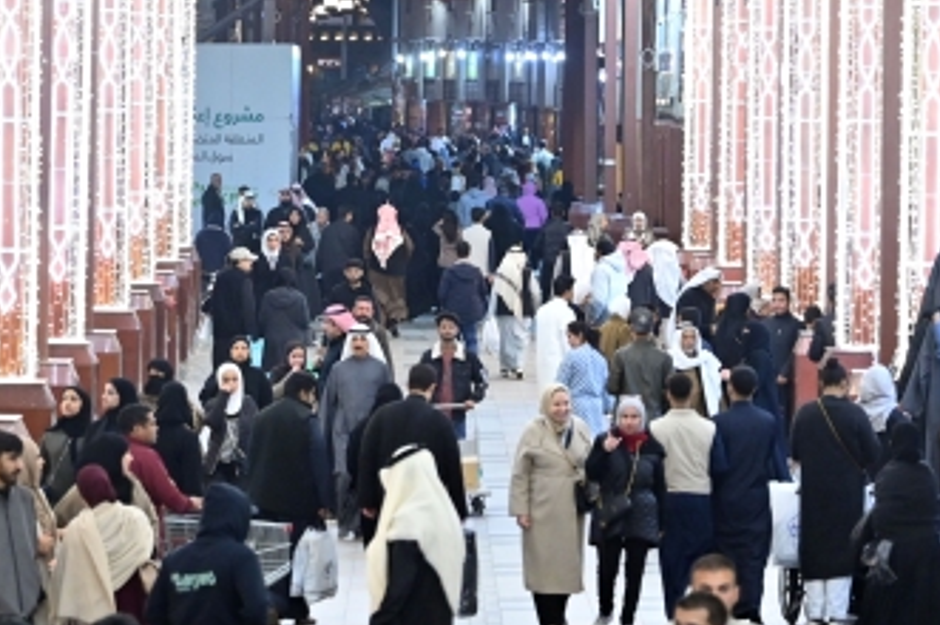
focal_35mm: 254
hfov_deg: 8.1
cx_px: 443
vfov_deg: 5.4
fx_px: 6626
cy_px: -146
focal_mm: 70
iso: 1000
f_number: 2.8
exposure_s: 1/200
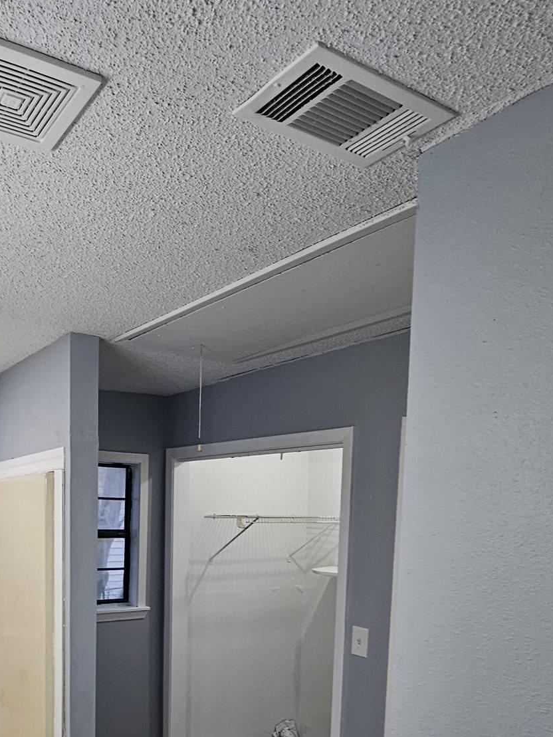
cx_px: 110
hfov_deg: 48.4
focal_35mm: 27
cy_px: 569
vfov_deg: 61.0
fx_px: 575
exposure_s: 1/60
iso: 80
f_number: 2.2
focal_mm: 2.2
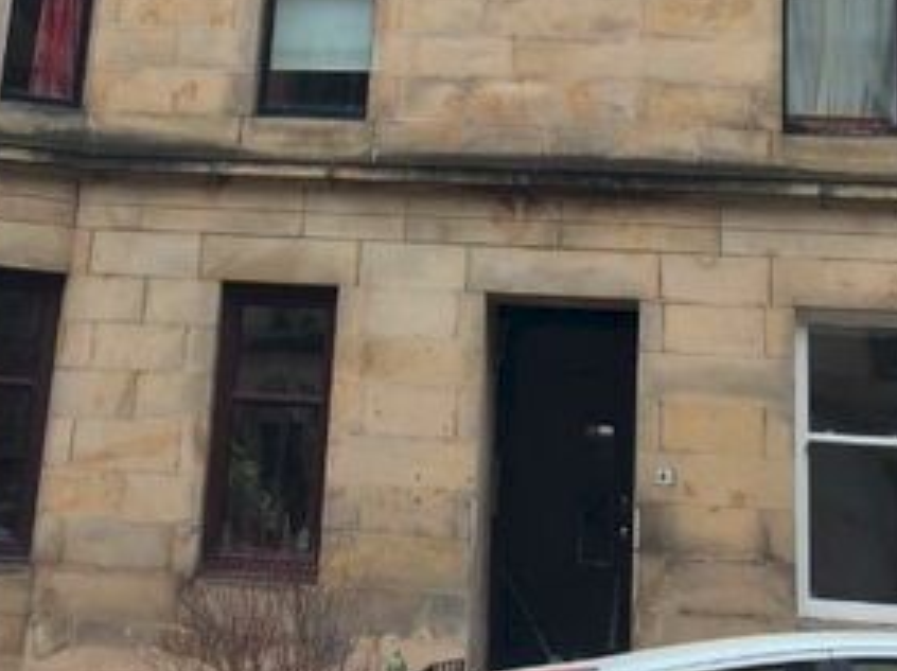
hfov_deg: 27.0
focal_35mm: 72
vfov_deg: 19.6
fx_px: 1864
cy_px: -52
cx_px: 404
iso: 32
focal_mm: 4.15
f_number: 2.2
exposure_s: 1/120
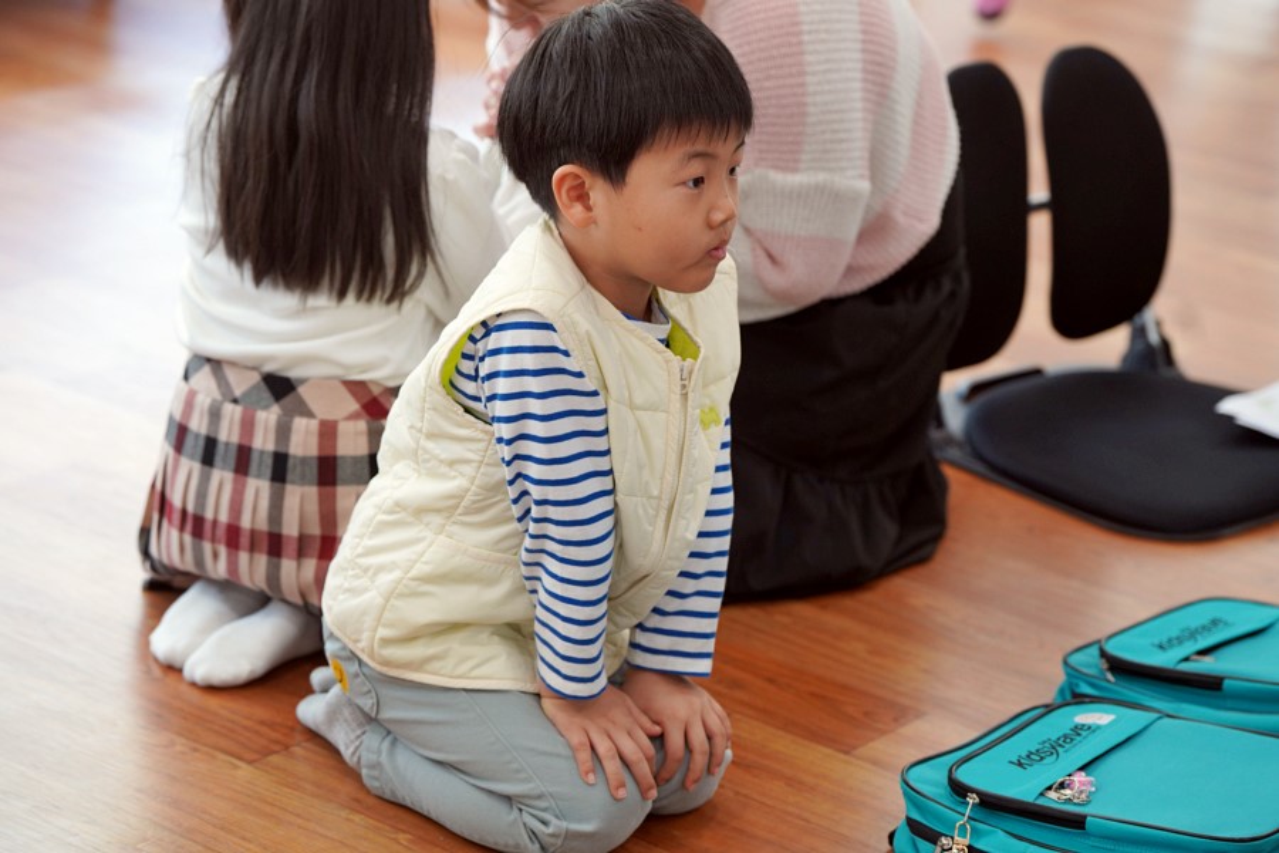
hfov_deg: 21.5
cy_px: 426
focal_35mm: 95
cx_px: 640
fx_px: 3375
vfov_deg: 14.4
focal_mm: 95
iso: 800
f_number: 4
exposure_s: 1/160
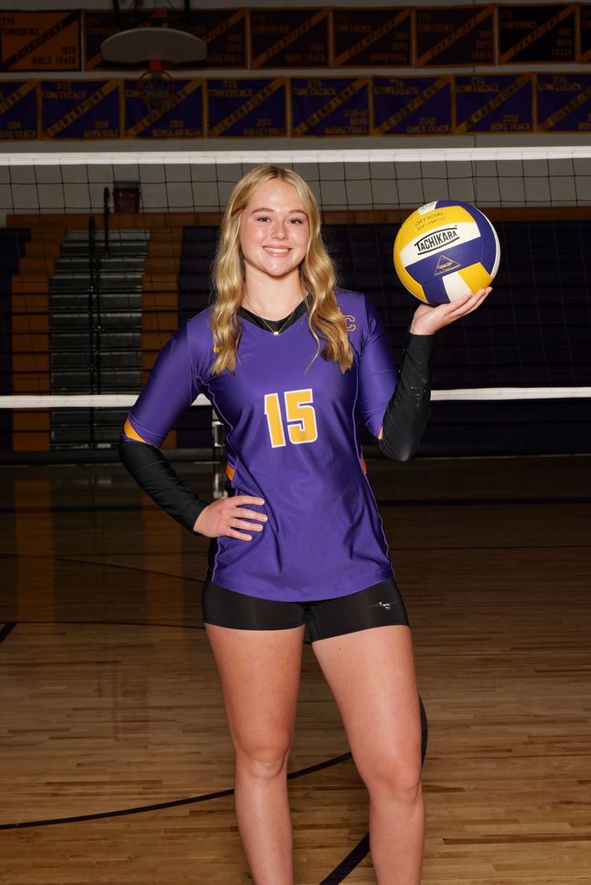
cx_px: 296
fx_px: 1477
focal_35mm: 60
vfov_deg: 33.4
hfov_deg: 22.6
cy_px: 442
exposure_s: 1/125
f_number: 10
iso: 800
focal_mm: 60
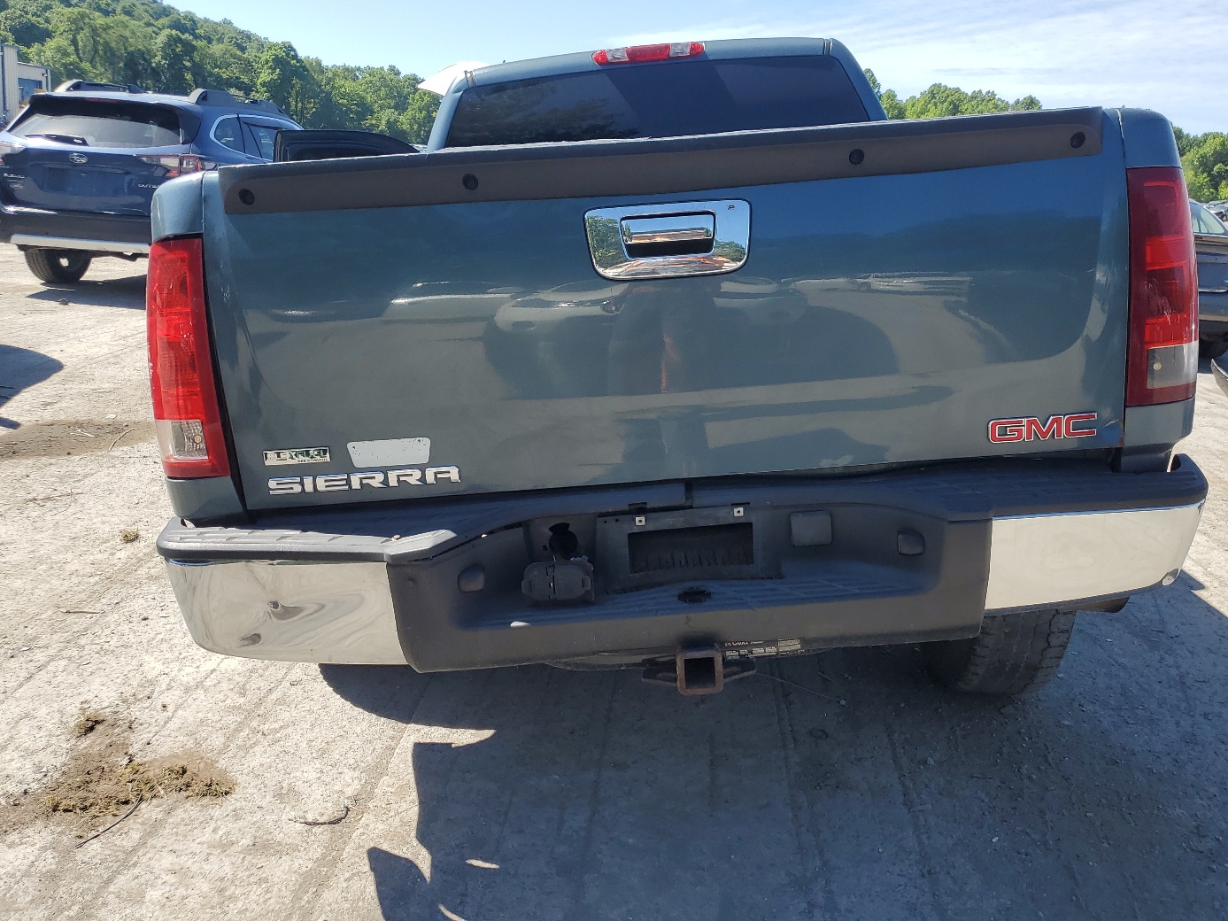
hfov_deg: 59.7
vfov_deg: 46.7
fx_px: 1064
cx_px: 698
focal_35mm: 30
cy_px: 418
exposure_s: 1/1667
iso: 50
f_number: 1.5
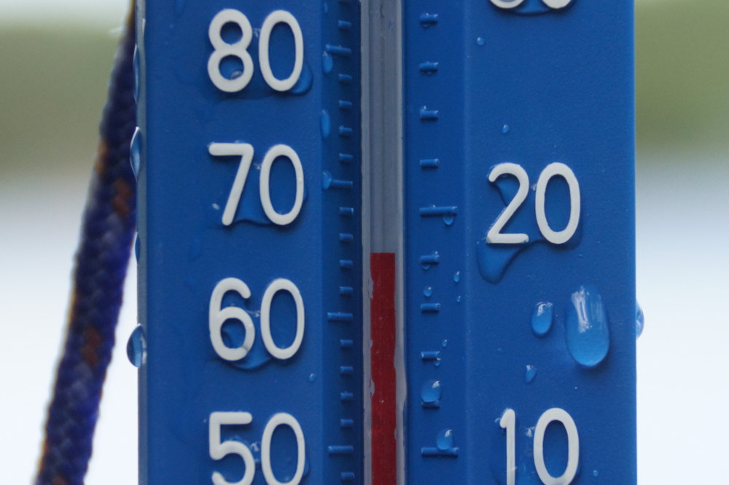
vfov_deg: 6.1
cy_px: 242
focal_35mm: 225
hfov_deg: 9.2
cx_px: 364
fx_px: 4554
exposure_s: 1/250
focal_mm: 150
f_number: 6.3
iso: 640
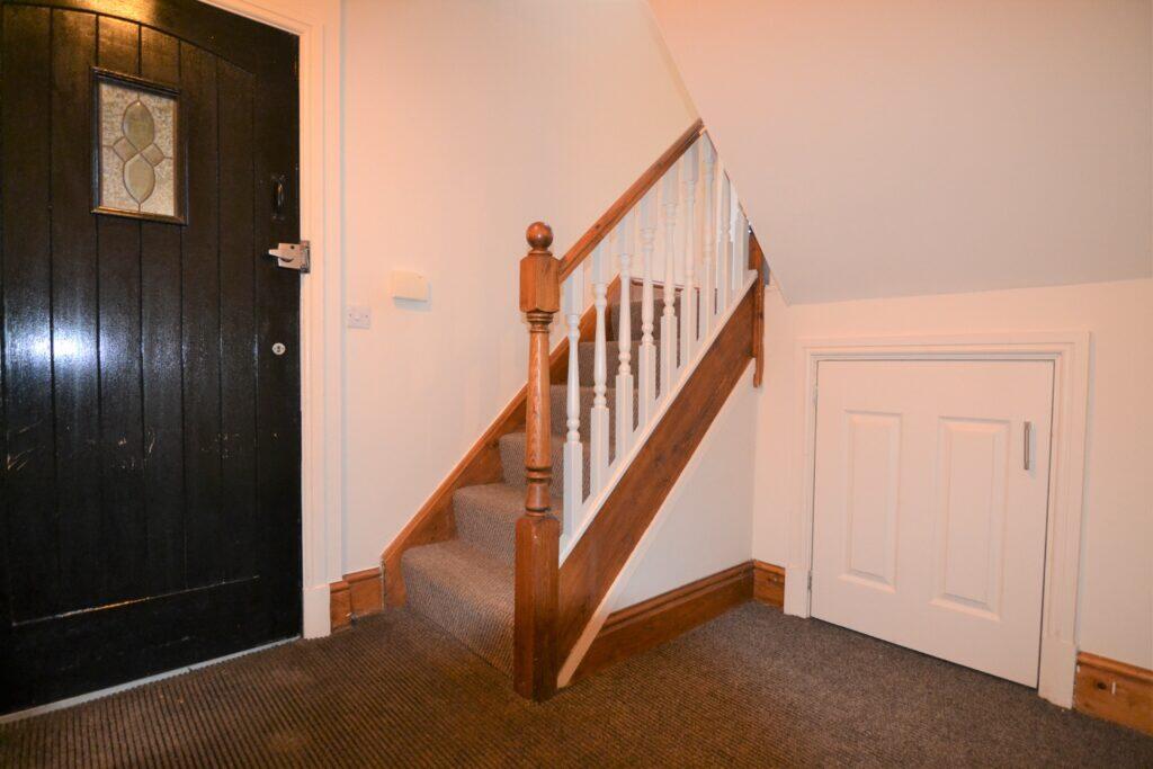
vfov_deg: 72.1
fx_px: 528
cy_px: 384
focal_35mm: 16
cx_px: 576
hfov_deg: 95.0
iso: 2000
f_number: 2.8
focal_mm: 11
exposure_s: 1/60
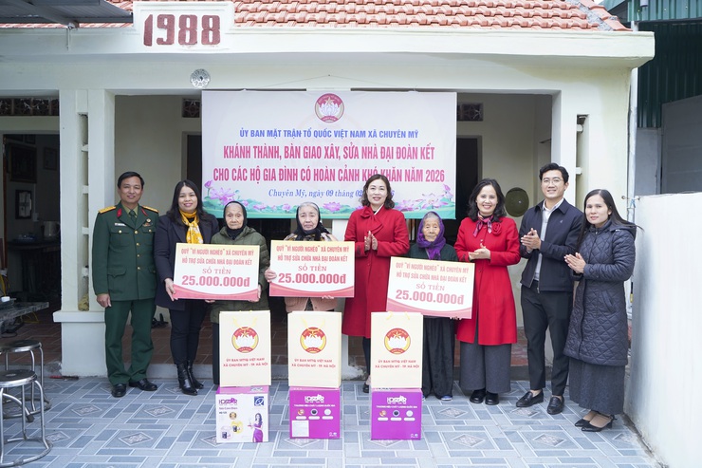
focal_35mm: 31
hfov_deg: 60.3
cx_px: 351
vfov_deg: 42.3
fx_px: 604
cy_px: 234
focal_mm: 31
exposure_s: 1/200
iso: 320
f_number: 4
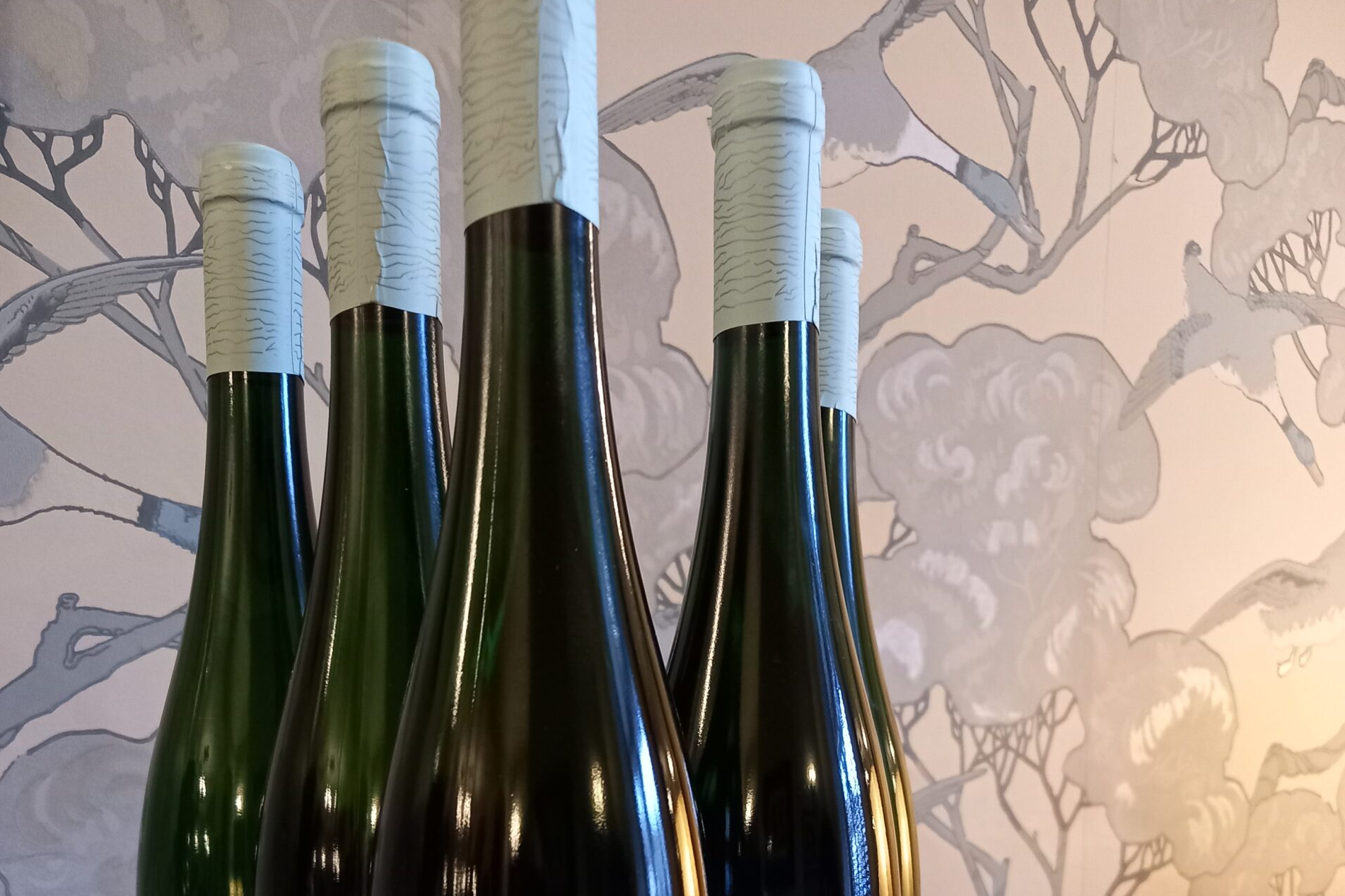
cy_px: 875
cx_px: 677
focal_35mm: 35
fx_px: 1308
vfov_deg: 34.7
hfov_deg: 54.4
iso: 400
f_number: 2
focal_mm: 4.6
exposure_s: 1/25
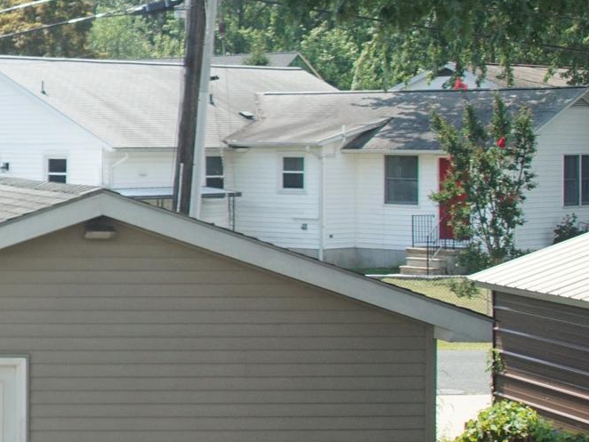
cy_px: 91
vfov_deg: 13.8
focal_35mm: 107
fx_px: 1821
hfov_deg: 16.7
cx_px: -300
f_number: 4.5
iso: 500
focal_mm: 24
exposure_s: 1/1000
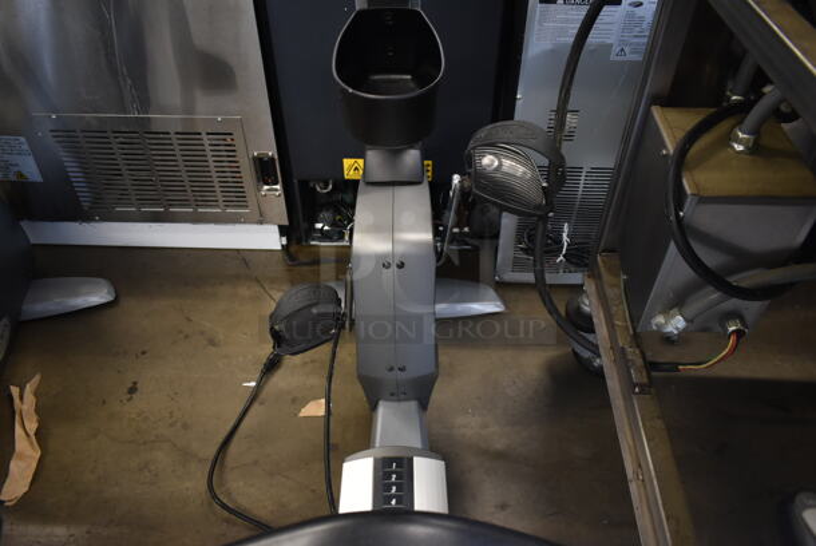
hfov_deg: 67.3
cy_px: 273
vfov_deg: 48.0
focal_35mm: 27
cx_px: 408
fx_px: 613
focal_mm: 18
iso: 900
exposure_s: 1/30
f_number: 3.5
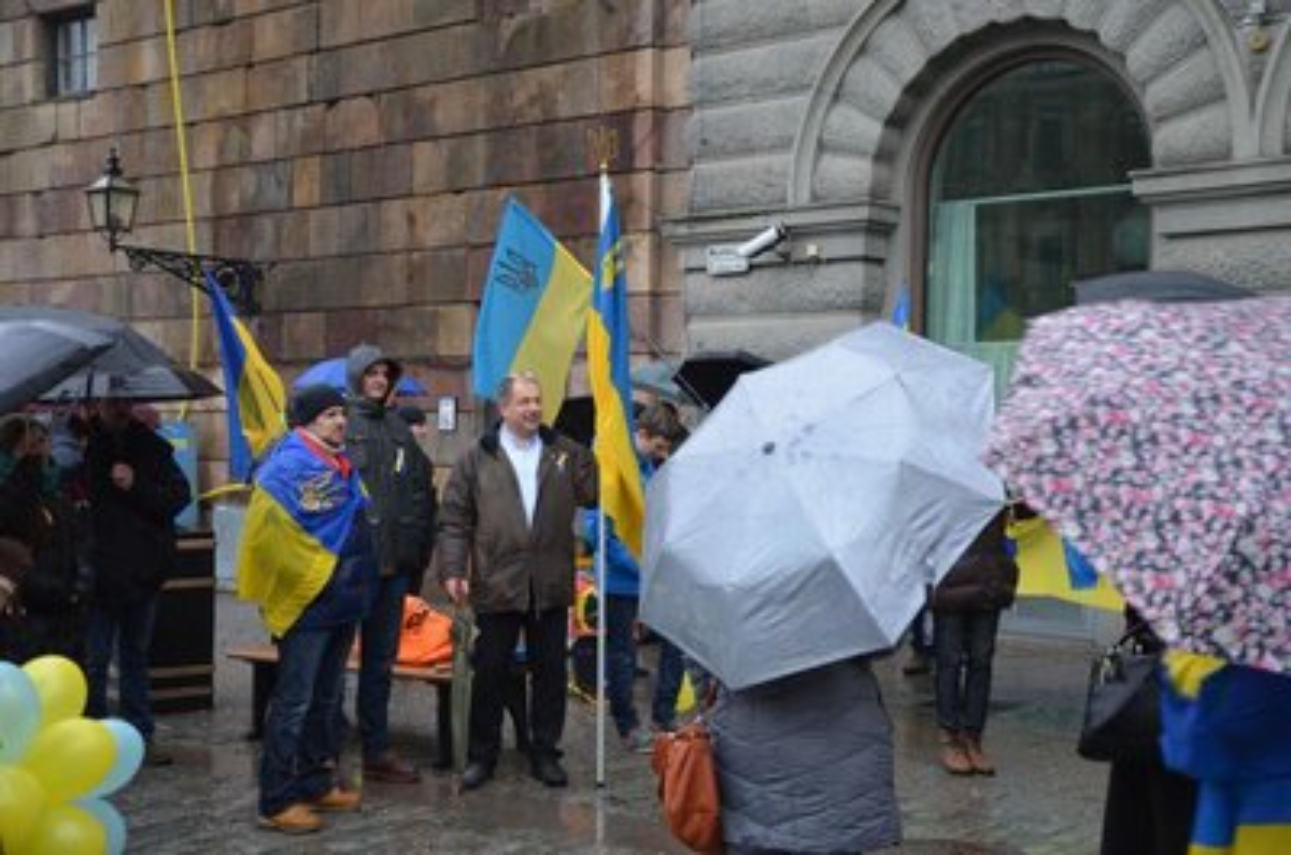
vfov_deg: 26.4
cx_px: 646
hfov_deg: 39.0
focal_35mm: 51
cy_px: 428
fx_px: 1825
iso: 560
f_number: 4.2
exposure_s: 1/60
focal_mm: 34
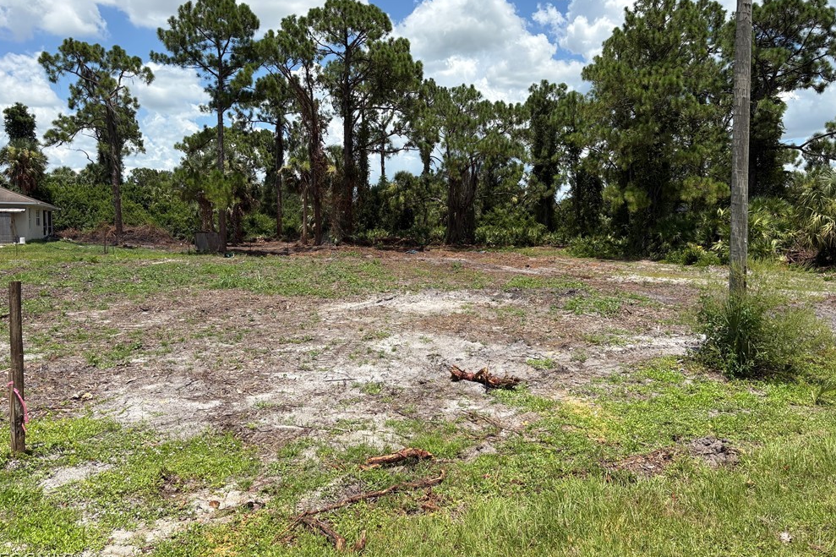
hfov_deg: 65.5
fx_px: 650
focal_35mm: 28
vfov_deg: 46.3
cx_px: 426
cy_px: 254
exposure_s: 1/3623
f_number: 1.6
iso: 50
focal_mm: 5.96
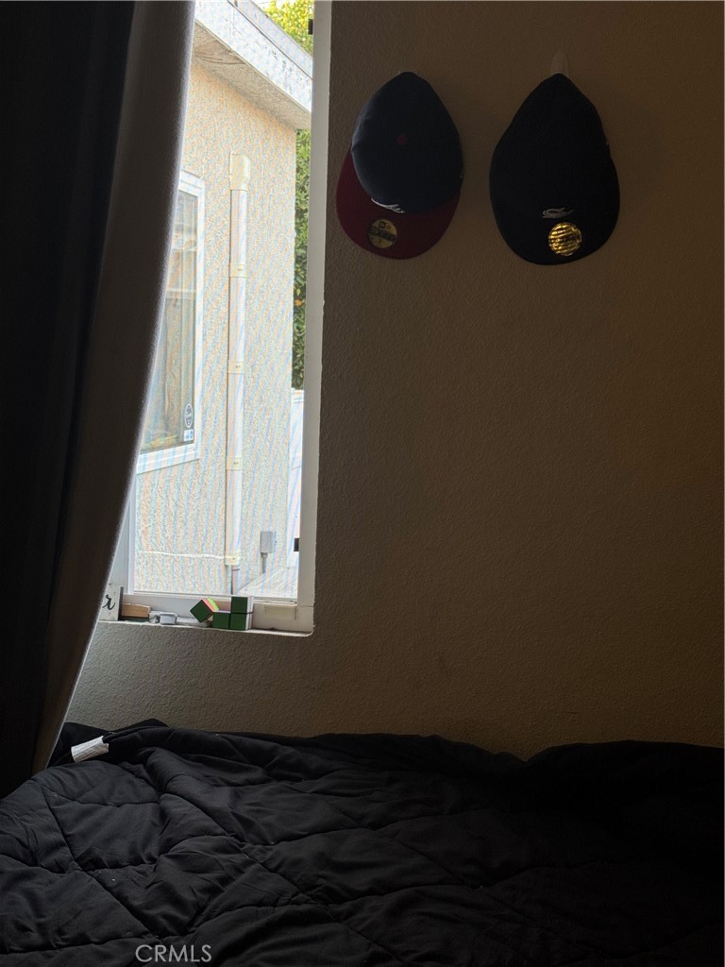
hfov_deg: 30.3
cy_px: 484
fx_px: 1340
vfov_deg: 39.7
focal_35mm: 48
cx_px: 362
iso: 50
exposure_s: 1/121
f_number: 1.78
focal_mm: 6.76
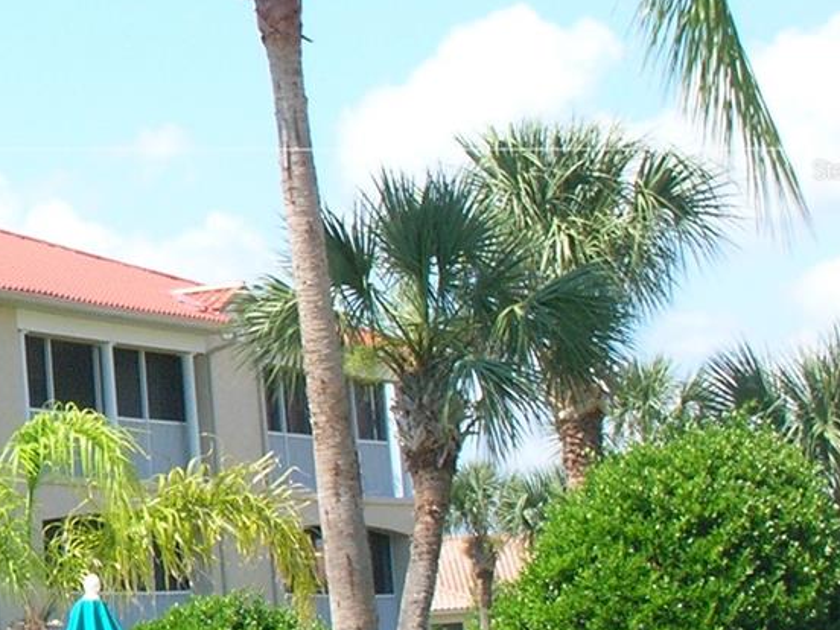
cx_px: -292
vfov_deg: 8.8
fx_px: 4077
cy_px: 169
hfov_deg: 11.4
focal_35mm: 168
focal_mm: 9.7
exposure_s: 1/168
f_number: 5.9
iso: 71
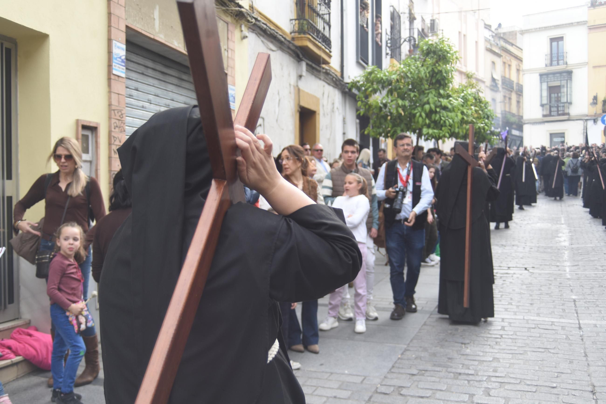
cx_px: 303
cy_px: 202
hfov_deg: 46.4
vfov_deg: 31.9
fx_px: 707
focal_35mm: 42
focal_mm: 42
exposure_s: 1/320
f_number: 5.6
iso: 360
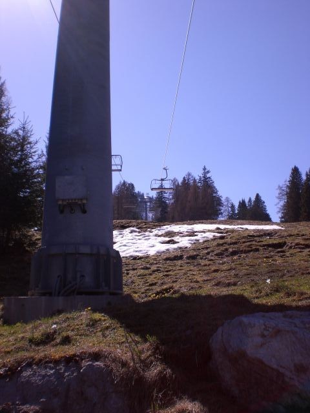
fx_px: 454
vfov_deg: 49.0
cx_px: 155
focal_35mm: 38
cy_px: 206
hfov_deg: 37.7
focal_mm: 6.3
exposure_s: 1/800
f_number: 4.4
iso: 50
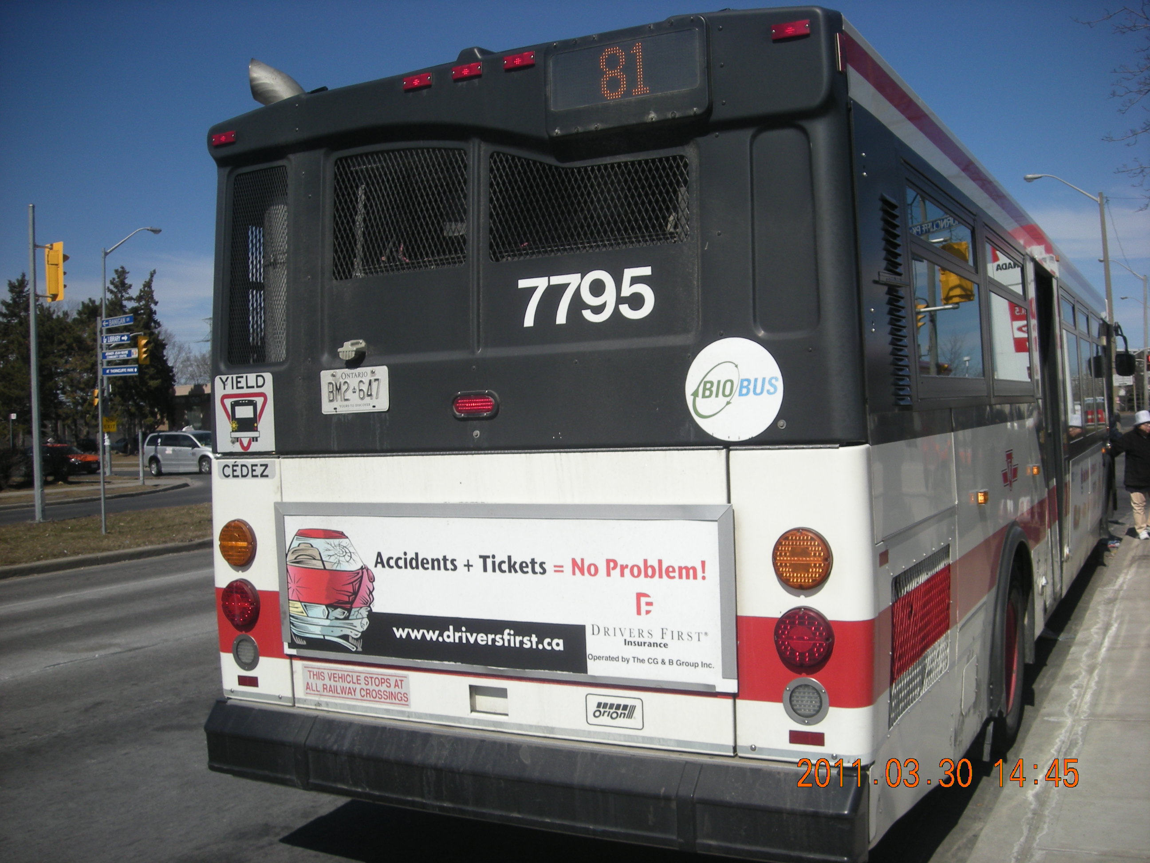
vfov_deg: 40.7
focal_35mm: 35
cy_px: 432
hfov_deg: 52.6
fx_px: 1163
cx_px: 575
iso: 64
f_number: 5.7
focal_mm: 5.7
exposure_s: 1/486
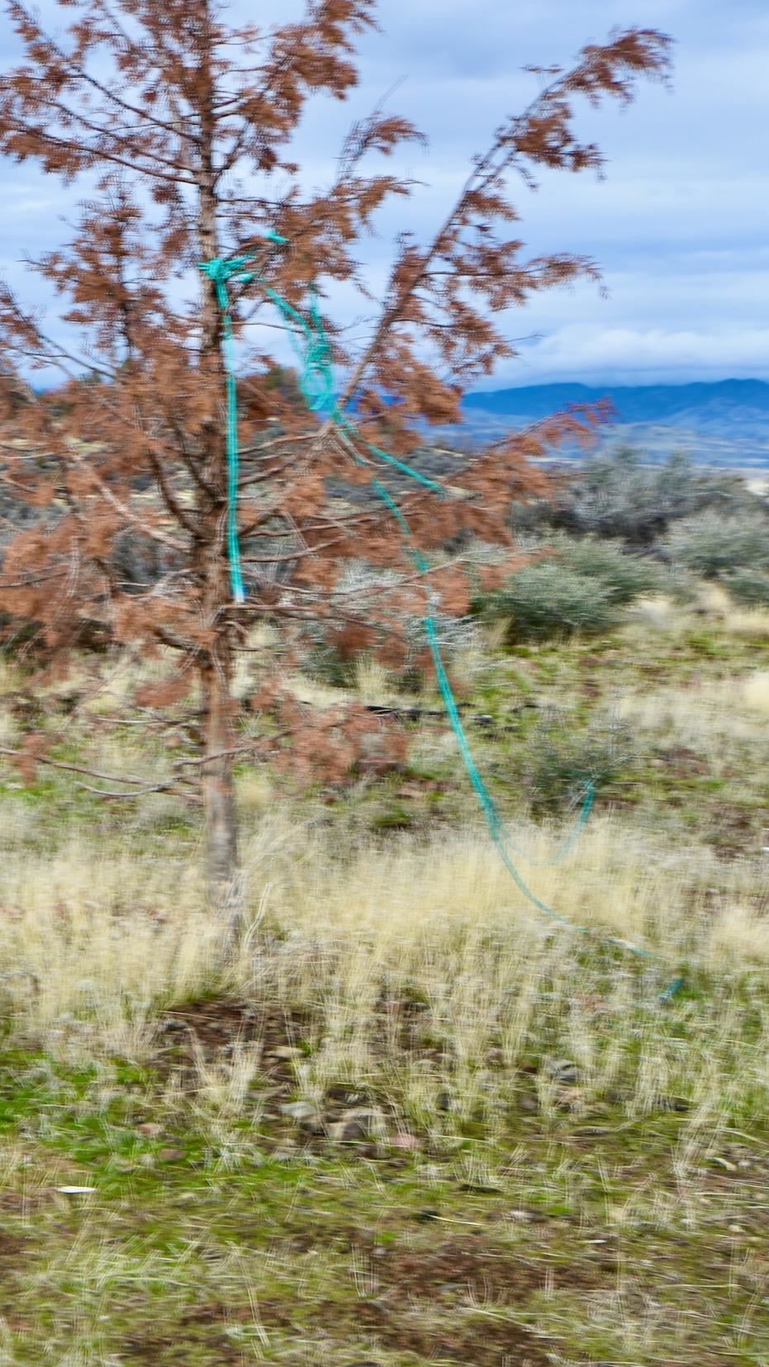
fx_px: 2066
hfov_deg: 20.5
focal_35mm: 57
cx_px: 15
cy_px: 687
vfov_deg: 36.6
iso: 100
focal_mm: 24
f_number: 8
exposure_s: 1/125
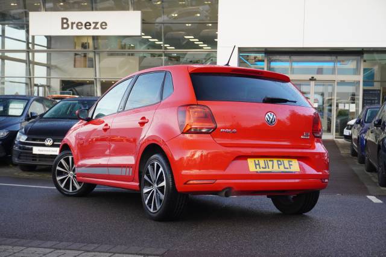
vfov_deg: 25.0
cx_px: 193
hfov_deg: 36.9
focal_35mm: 54
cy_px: 128
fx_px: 579
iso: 1000
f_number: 5.6
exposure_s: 1/160
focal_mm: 36
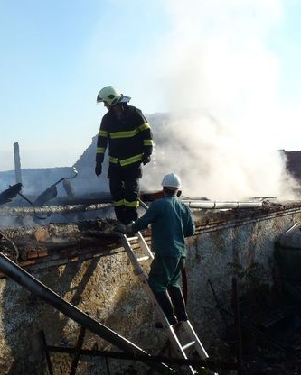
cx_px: 39
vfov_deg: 43.7
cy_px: 160
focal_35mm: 42
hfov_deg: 34.0
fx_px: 468
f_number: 3.9
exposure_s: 1/400
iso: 80
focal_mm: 5
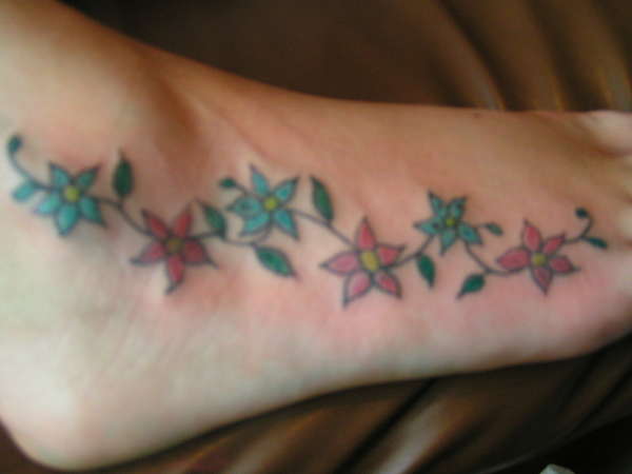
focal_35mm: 41
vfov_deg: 35.1
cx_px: 316
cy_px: 237
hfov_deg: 45.8
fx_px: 749
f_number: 2.8
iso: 200
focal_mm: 6.3
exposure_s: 1/40
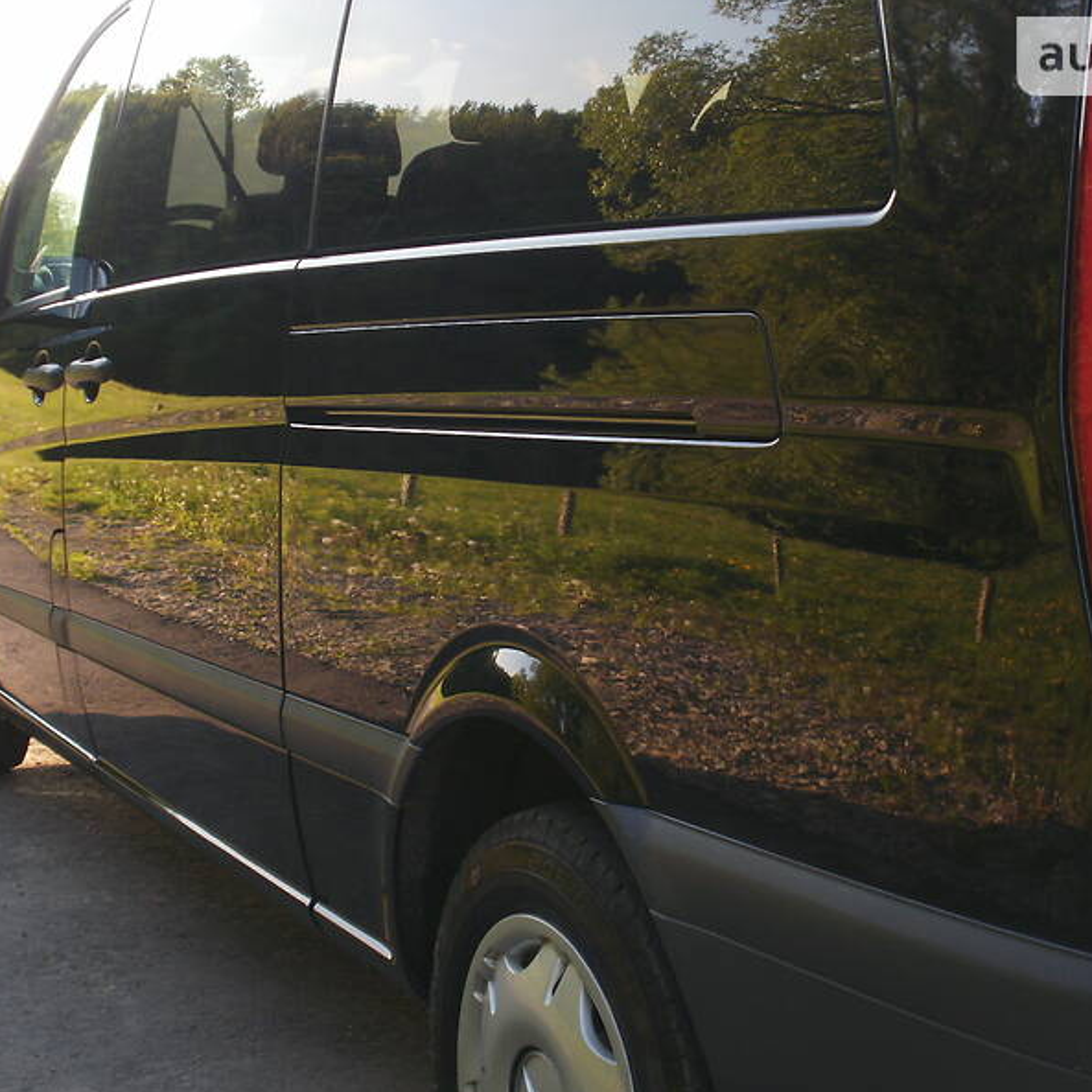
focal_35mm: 62
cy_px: 547
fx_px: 2213
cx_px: 573
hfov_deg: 27.7
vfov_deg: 27.7
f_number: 4.4
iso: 100
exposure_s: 1/100
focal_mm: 9.1
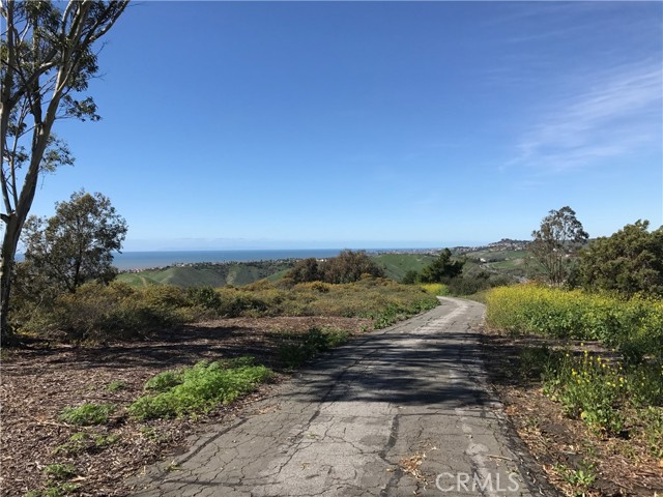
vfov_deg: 49.7
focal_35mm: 28
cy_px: 248
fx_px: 536
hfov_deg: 63.4
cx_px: 332
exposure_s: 1/2907
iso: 20
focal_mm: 3.99
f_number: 1.8
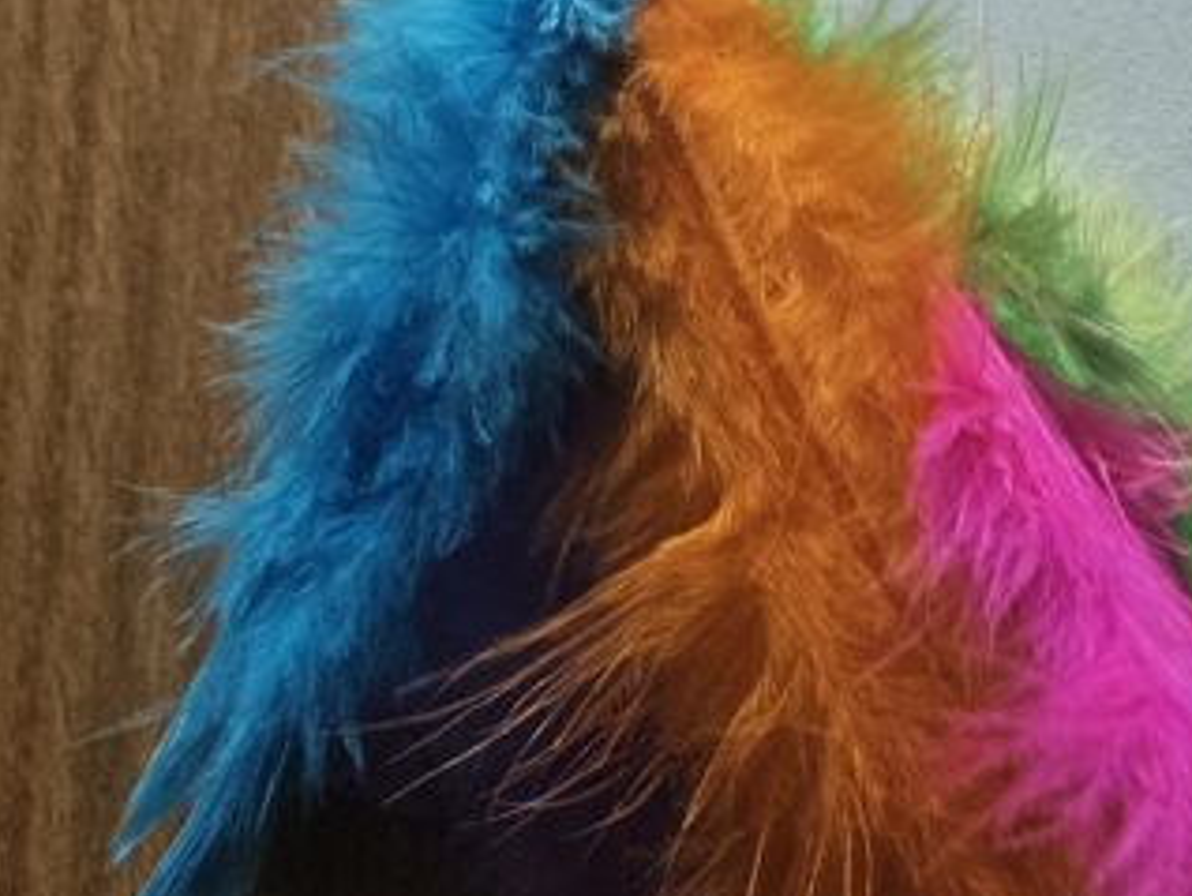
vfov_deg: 19.7
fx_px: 2550
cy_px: 142
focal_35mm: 74
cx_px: 1848
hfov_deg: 21.5
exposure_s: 1/142
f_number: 1.8
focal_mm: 5.4
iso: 250
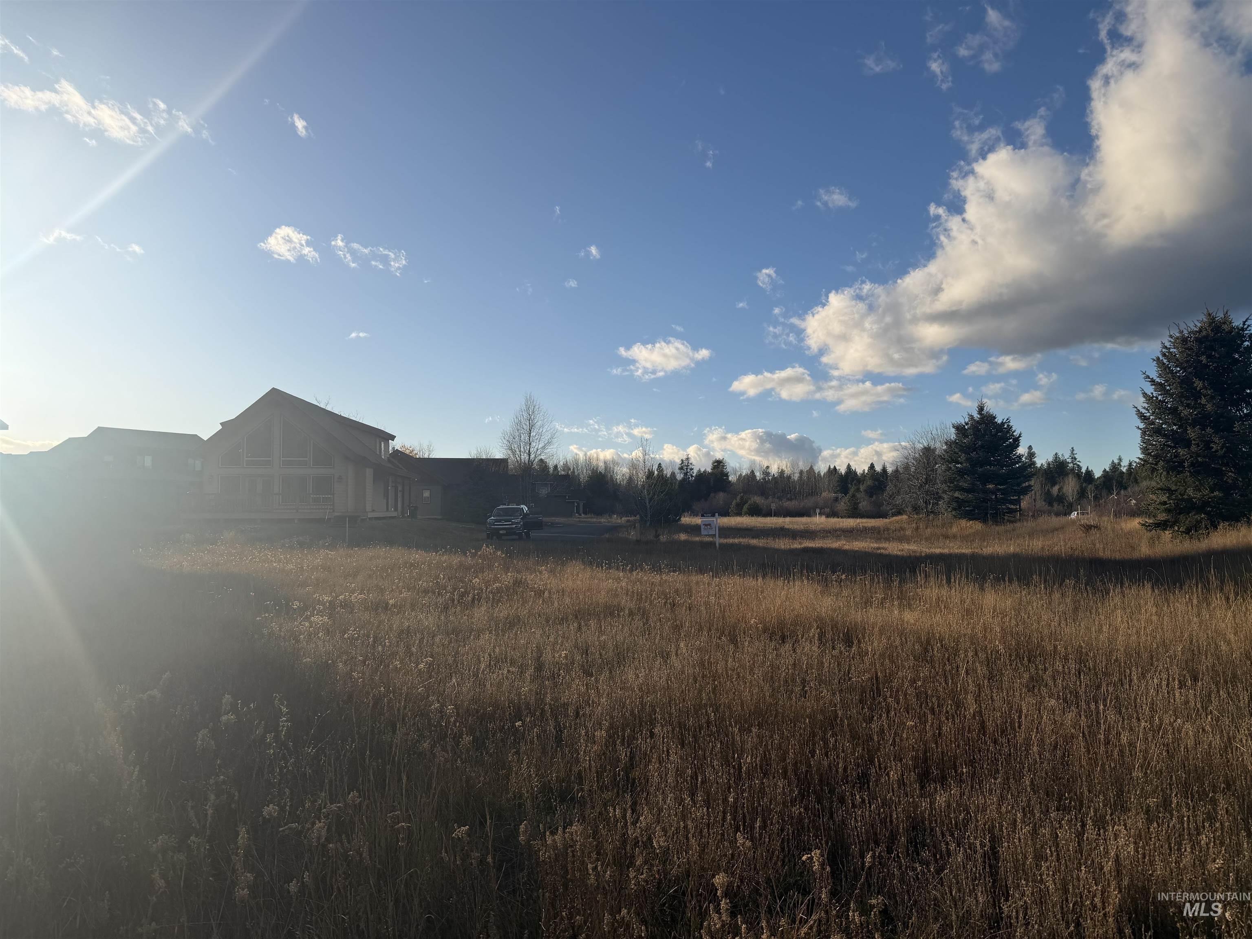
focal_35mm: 24
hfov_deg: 71.6
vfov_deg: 56.8
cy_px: 470
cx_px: 626
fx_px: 868
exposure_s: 1/4975
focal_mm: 6.76
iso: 80
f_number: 1.78
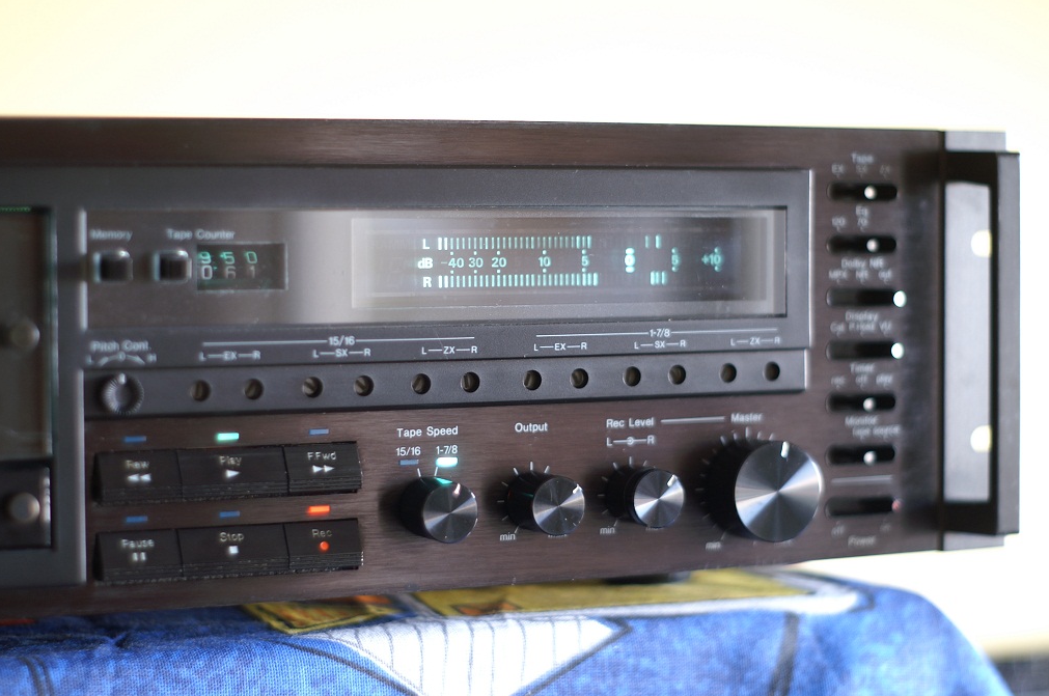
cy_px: 351
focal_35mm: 76
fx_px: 2211
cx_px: 525
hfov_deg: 26.7
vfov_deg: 17.9
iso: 200
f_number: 2
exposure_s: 1/13
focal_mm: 50
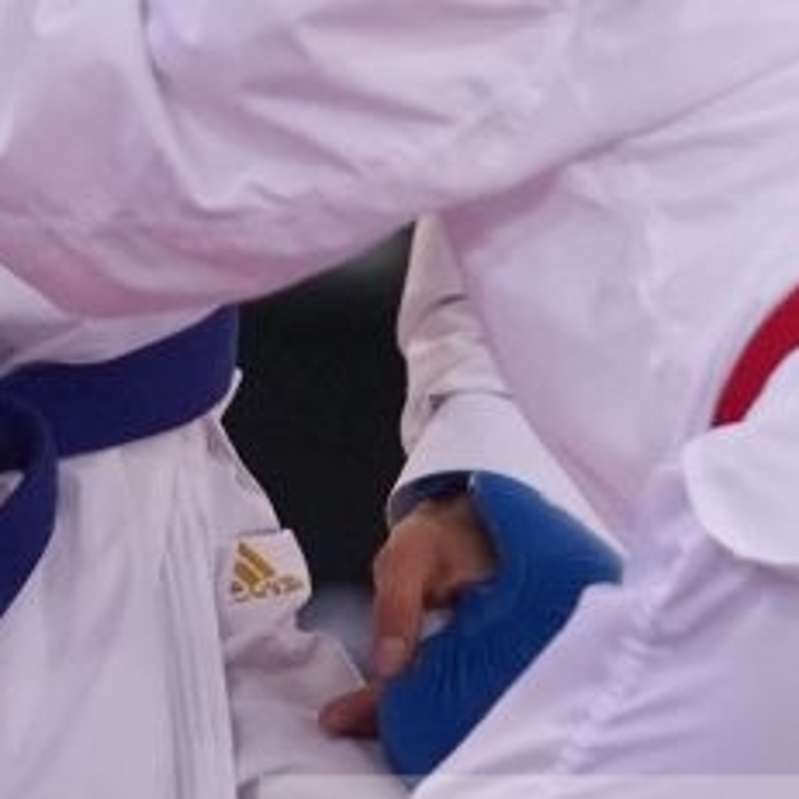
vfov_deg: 0.9
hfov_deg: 0.9
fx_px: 51810
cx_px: 581
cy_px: -138
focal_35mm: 1984
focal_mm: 200
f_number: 2.8
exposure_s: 1/1000
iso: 2000
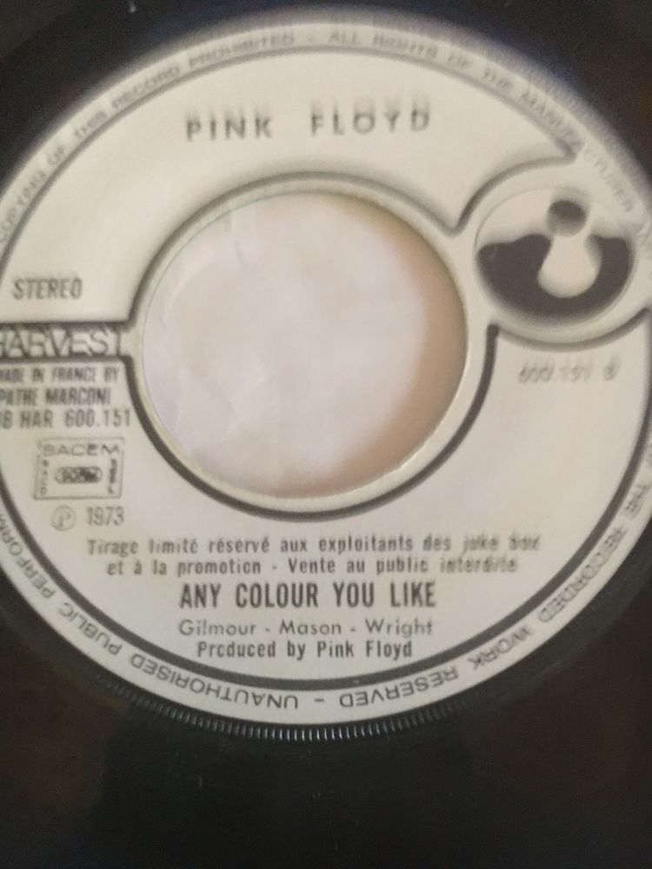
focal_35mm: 29
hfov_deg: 48.2
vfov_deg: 61.7
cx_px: 326
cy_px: 434
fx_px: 728
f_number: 2.2
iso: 500
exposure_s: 1/17
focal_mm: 4.15
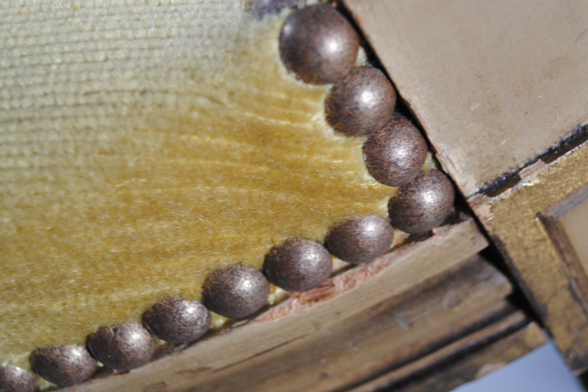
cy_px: 170
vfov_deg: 20.6
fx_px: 1078
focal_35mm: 66
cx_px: 396
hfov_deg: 30.3
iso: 280
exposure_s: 1/30
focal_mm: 28
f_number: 4.5
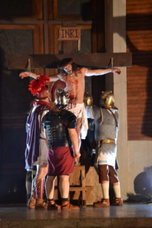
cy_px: 114
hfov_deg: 5.0
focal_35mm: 278
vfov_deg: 7.4
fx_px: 1757
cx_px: 76
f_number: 5.6
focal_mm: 185
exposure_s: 1/40
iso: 3200
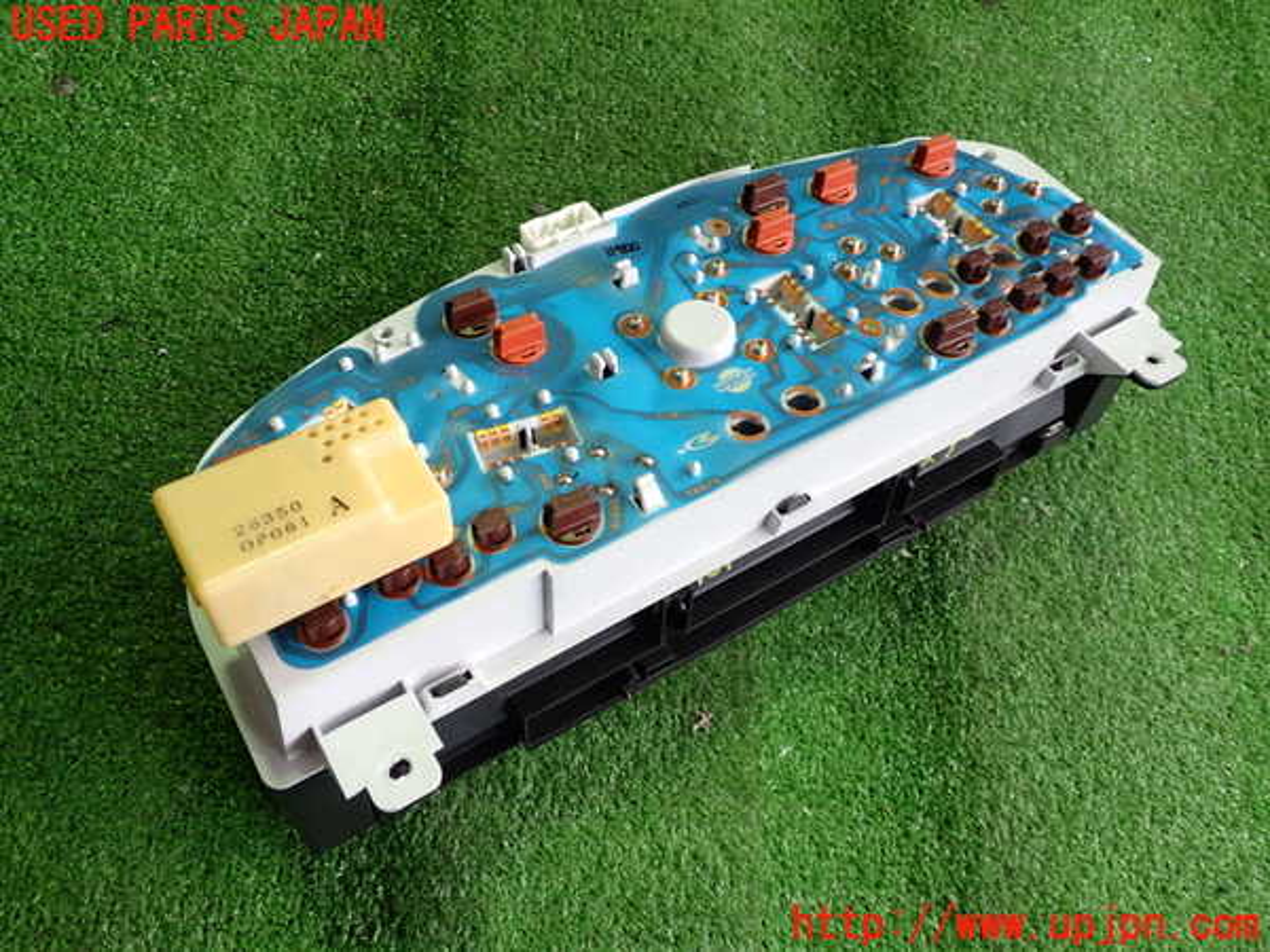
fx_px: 1101
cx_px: 635
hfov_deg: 60.0
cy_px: 476
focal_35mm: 30
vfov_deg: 46.8
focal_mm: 5.4
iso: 200
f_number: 2.3
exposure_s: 1/40
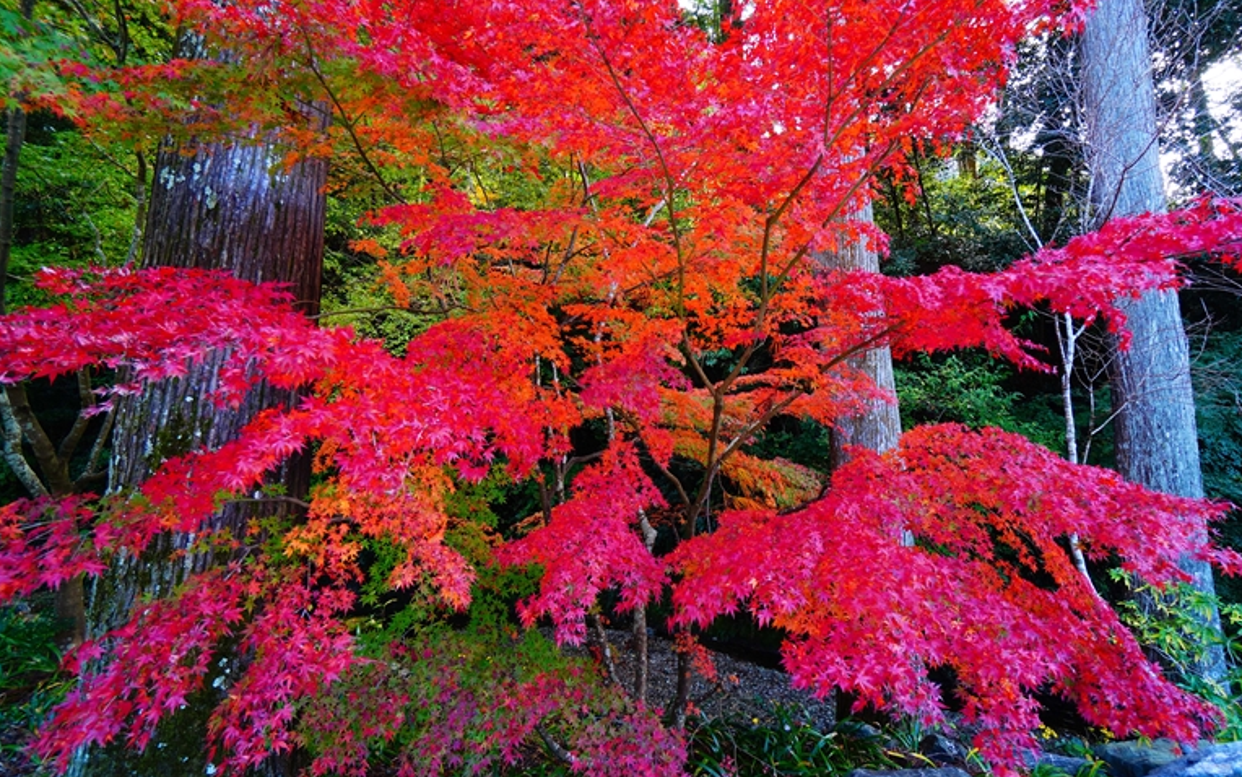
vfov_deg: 71.3
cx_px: 636
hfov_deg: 97.8
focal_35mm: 16
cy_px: 378
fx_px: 542
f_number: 4
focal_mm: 10
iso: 160
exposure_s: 1/30
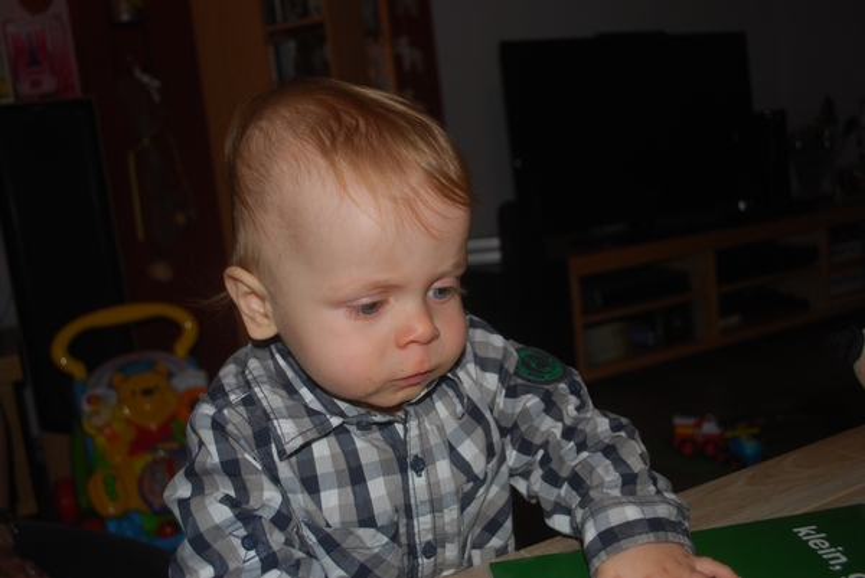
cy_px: 289
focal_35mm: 36
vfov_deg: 36.9
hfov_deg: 53.1
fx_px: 866
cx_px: 432
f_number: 4.2
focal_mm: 24
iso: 200
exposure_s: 1/60
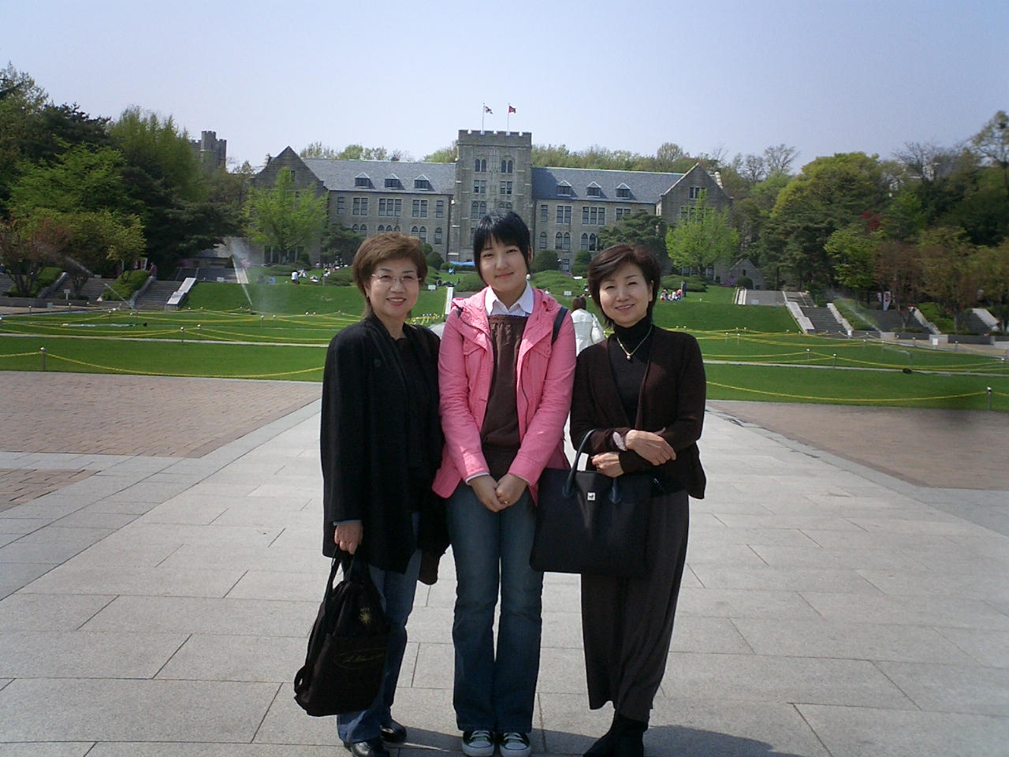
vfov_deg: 38.7
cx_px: 504
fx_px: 1078
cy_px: 378
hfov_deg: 50.1
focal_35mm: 37
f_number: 3.5
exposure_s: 1/1000
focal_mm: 5.6
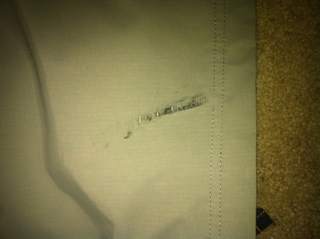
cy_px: 120
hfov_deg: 52.7
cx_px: 160
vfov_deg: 40.6
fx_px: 323
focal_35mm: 35
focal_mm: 3.85
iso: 80
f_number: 2.8
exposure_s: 1/41
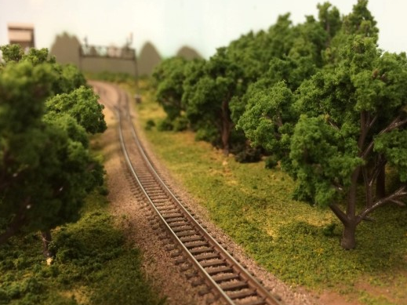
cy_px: 161
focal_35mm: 37
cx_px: 245
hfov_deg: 49.8
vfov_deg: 38.6
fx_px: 435
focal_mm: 4.12
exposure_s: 1/30
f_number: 2.2
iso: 100
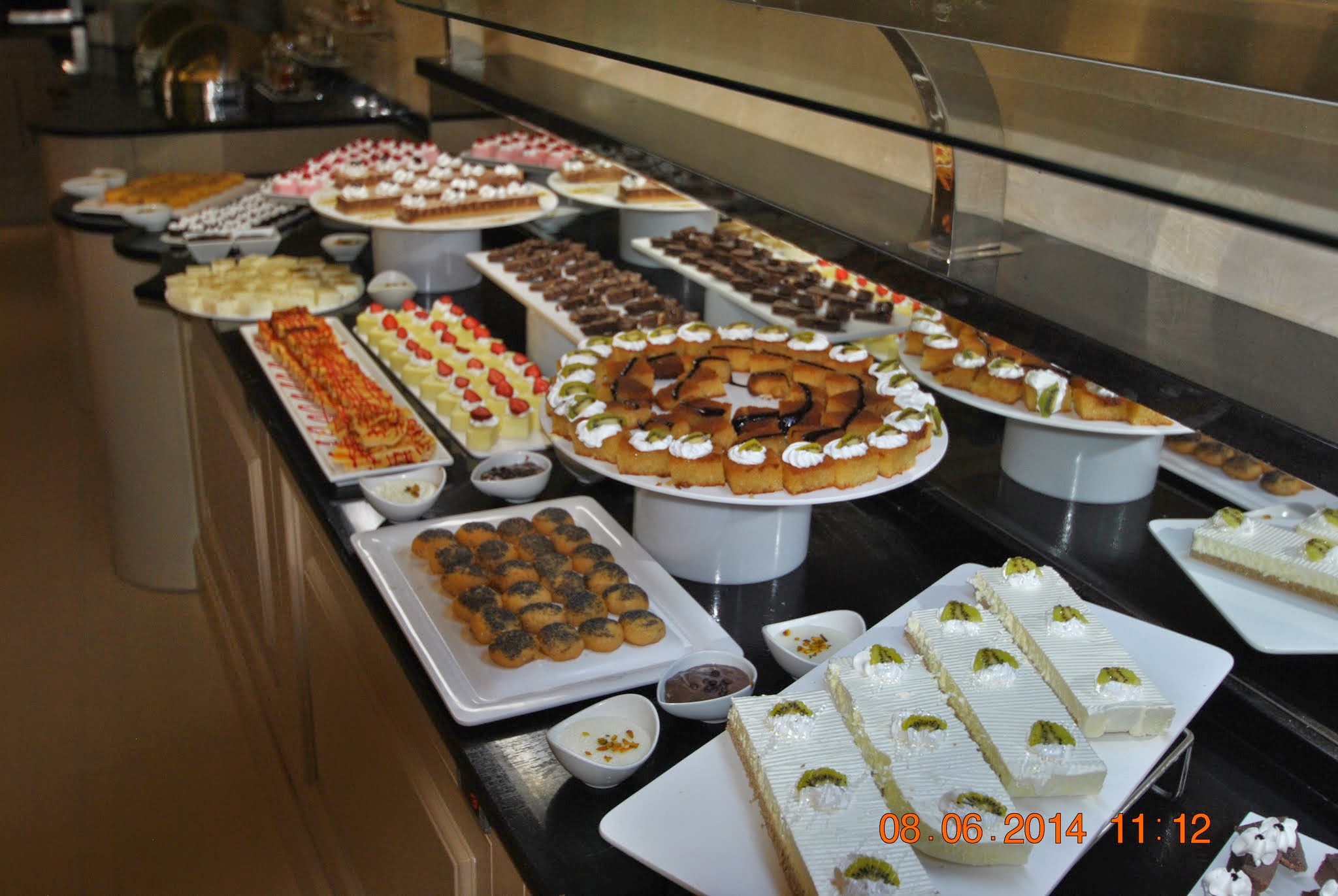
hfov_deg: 53.1
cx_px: 669
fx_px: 1340
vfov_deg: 37.0
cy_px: 448
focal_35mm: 36
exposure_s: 1/60
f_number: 4.5
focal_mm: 24
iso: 200
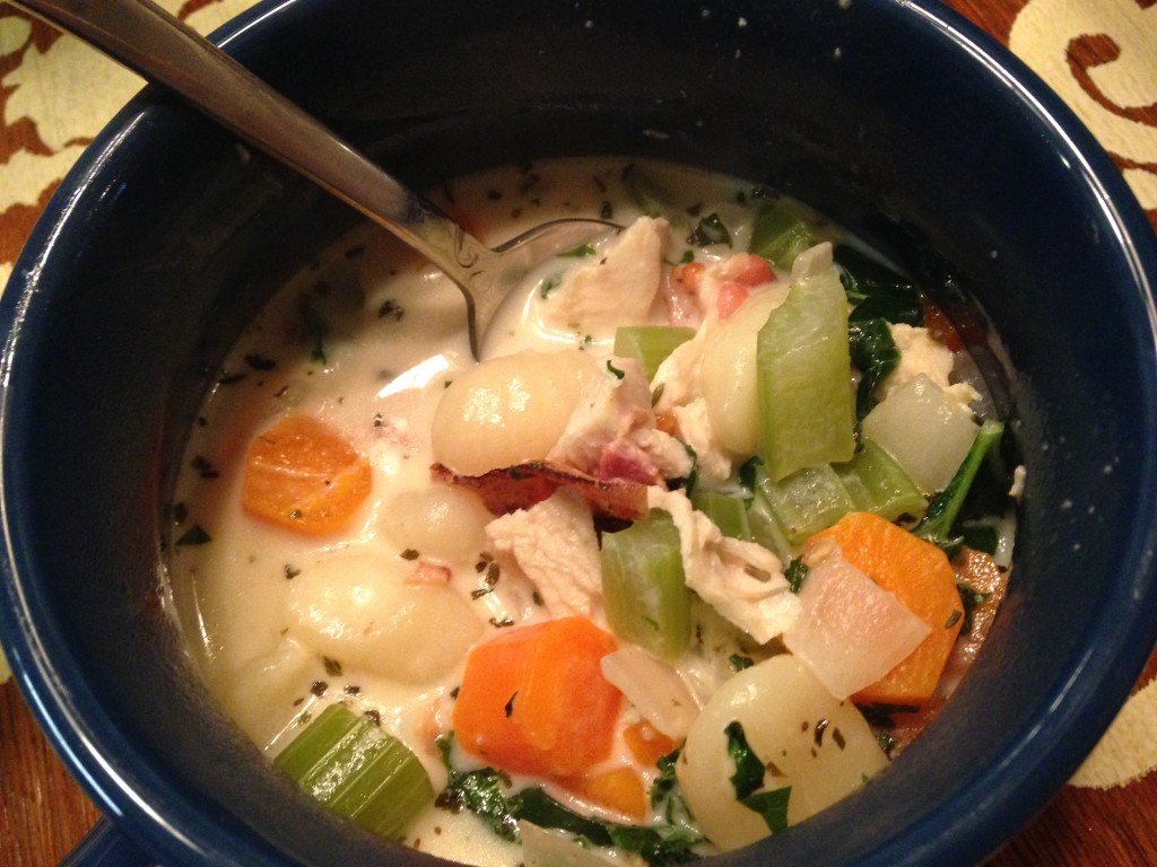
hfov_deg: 55.4
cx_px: 578
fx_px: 1103
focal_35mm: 33
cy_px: 434
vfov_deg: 42.9
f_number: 2.4
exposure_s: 1/20
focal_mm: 4.12
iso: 400
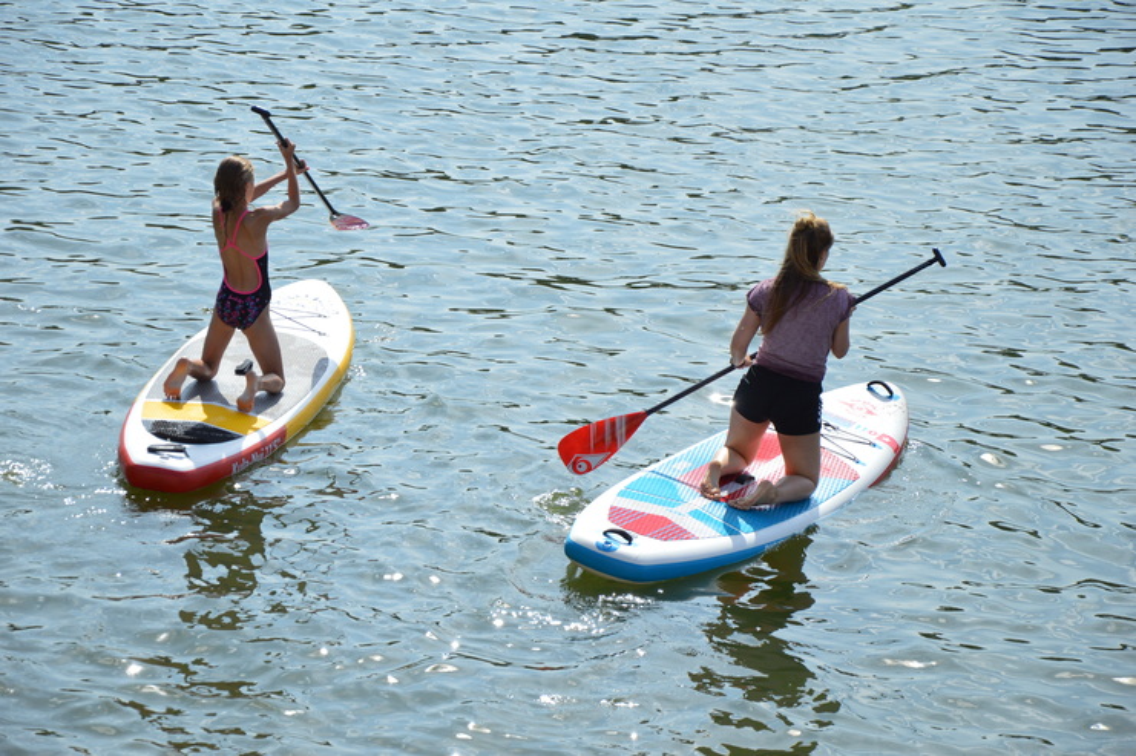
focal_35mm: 135
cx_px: 568
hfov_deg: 15.2
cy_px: 378
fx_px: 4257
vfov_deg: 10.1
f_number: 5.6
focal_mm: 90
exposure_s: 1/1600
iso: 400
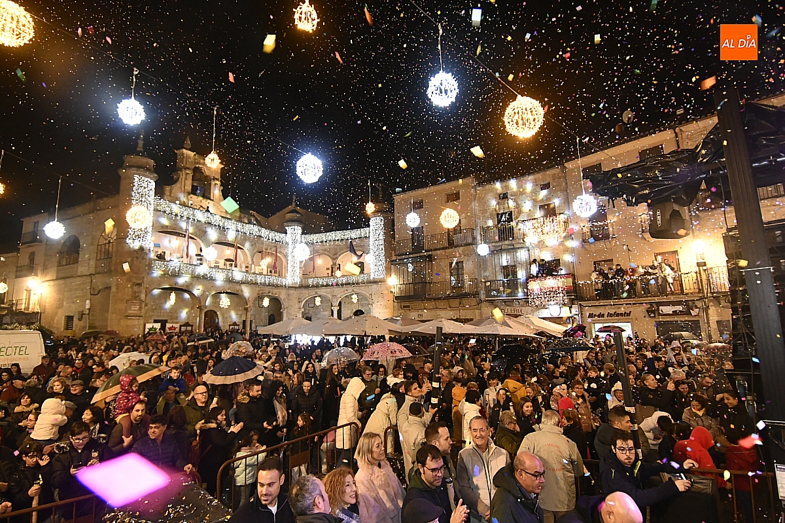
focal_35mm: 18
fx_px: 392
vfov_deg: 67.3
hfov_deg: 90.0
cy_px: 262
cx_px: 392
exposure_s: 1/50
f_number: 4.5
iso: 3200
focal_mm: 12
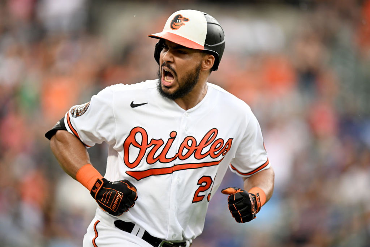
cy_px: 124
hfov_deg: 5.2
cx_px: 185
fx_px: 4111
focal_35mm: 400
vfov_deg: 3.4
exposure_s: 1/1250
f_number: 2.8
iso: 640
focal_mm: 400
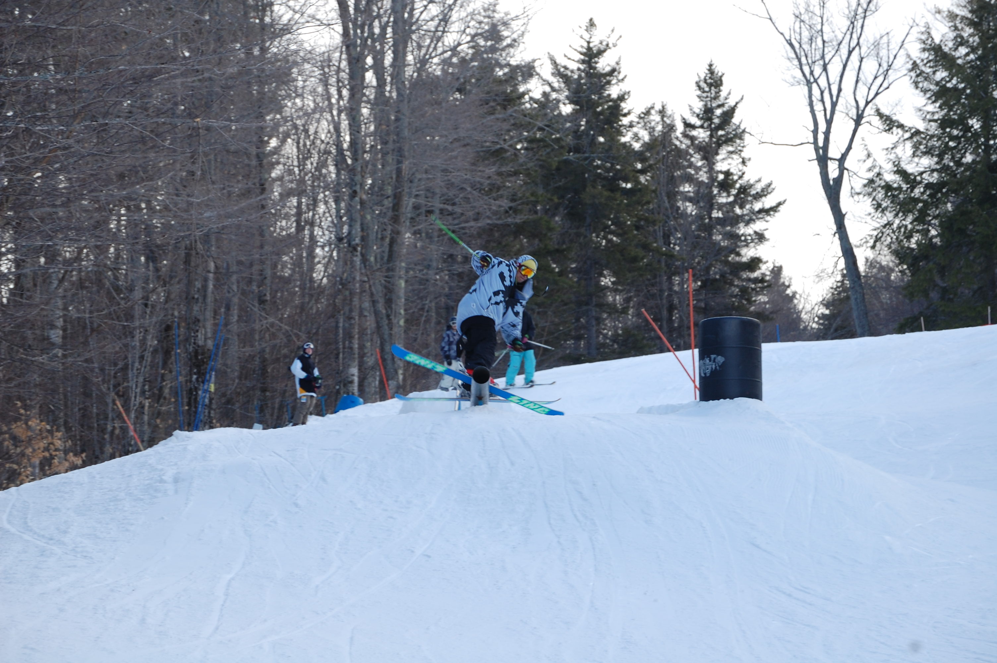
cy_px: 332
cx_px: 498
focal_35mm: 150
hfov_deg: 13.7
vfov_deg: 9.1
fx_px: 4150
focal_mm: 100
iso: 220
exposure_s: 1/125
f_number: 8
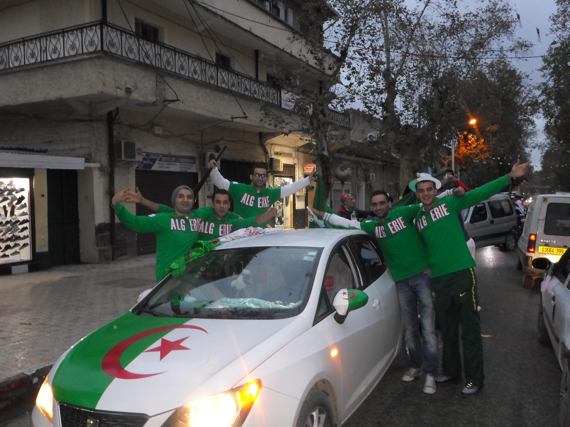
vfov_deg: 46.8
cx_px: 285
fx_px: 494
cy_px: 214
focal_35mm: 30
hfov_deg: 60.0
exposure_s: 1/30
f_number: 2.7
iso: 200
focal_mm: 5.5
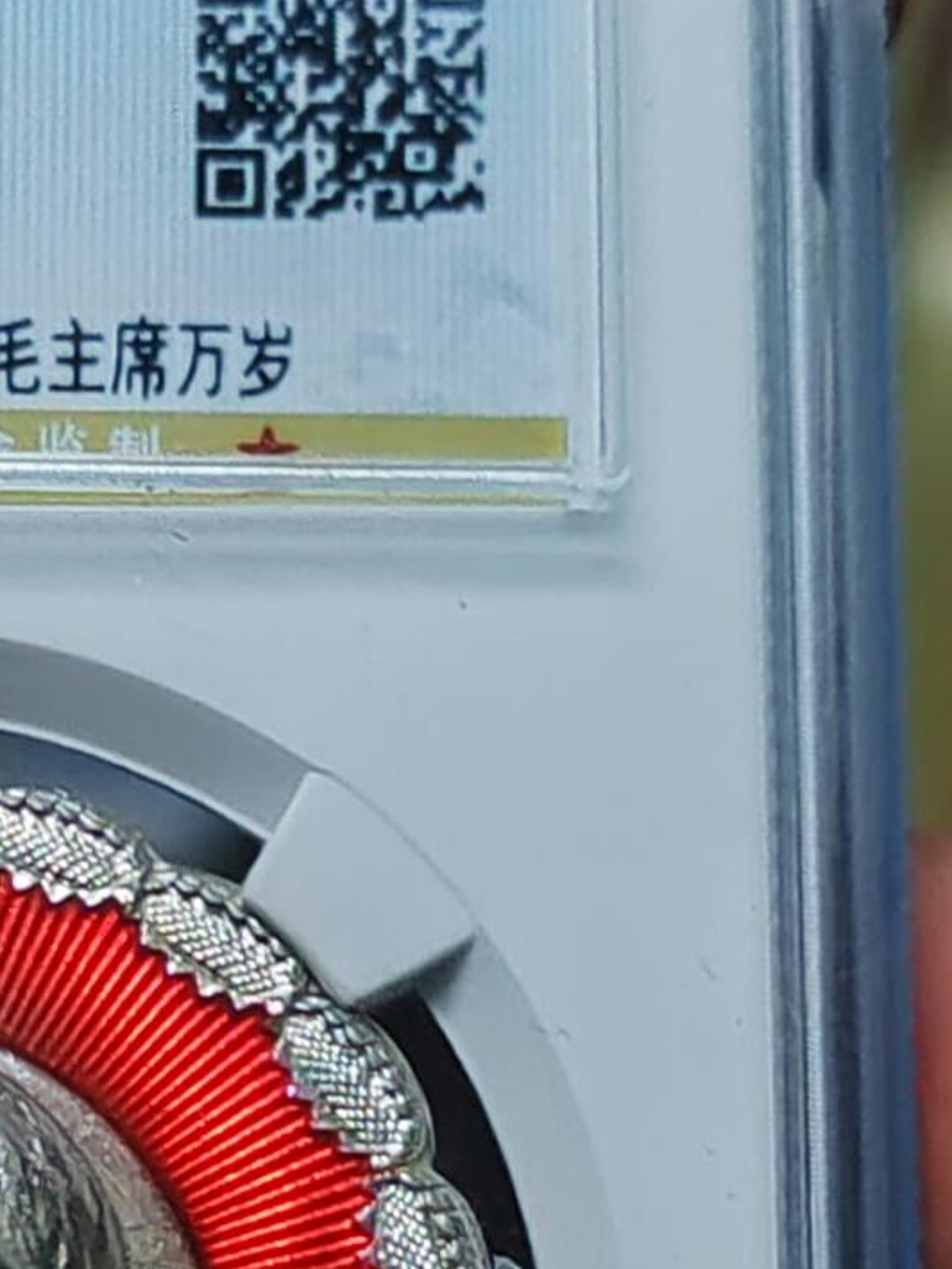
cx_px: -186
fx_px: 5022
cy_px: 1058
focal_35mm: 137
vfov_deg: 14.3
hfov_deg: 10.6
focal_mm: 6.12
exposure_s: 1/50
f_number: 1.9
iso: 3200
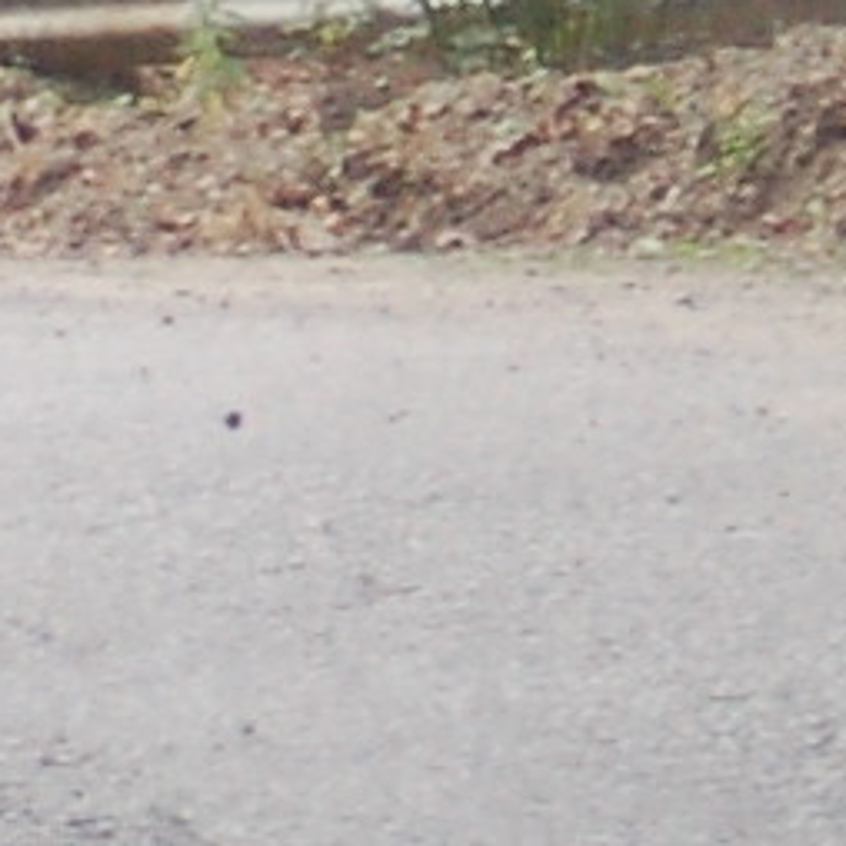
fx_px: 29171
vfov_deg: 1.7
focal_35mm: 1055
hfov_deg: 1.6
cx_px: -3714
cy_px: 153
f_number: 5.3
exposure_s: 1/500
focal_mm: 70
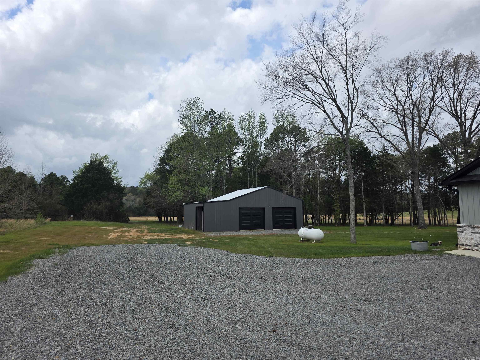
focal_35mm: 23
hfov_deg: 73.9
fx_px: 319
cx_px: 240
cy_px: 180
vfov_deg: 58.9
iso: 80
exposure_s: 1/5778
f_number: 1.7
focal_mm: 6.3
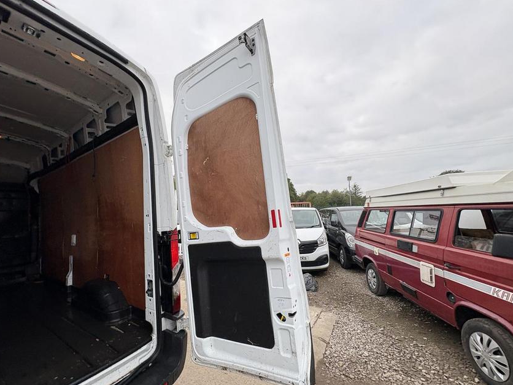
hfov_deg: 98.1
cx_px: 247
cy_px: 203
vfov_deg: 81.7
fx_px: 222
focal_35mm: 15
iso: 40
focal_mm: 2.22
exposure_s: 1/114
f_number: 2.2
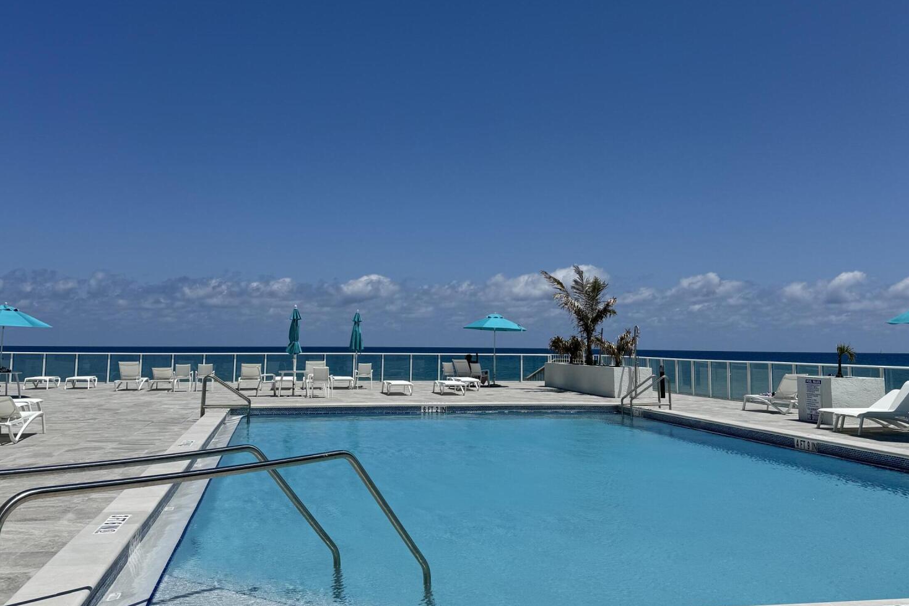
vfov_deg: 38.7
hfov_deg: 55.8
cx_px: 453
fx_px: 859
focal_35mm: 34
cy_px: 237
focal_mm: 6.86
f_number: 1.78
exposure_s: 1/12346
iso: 80
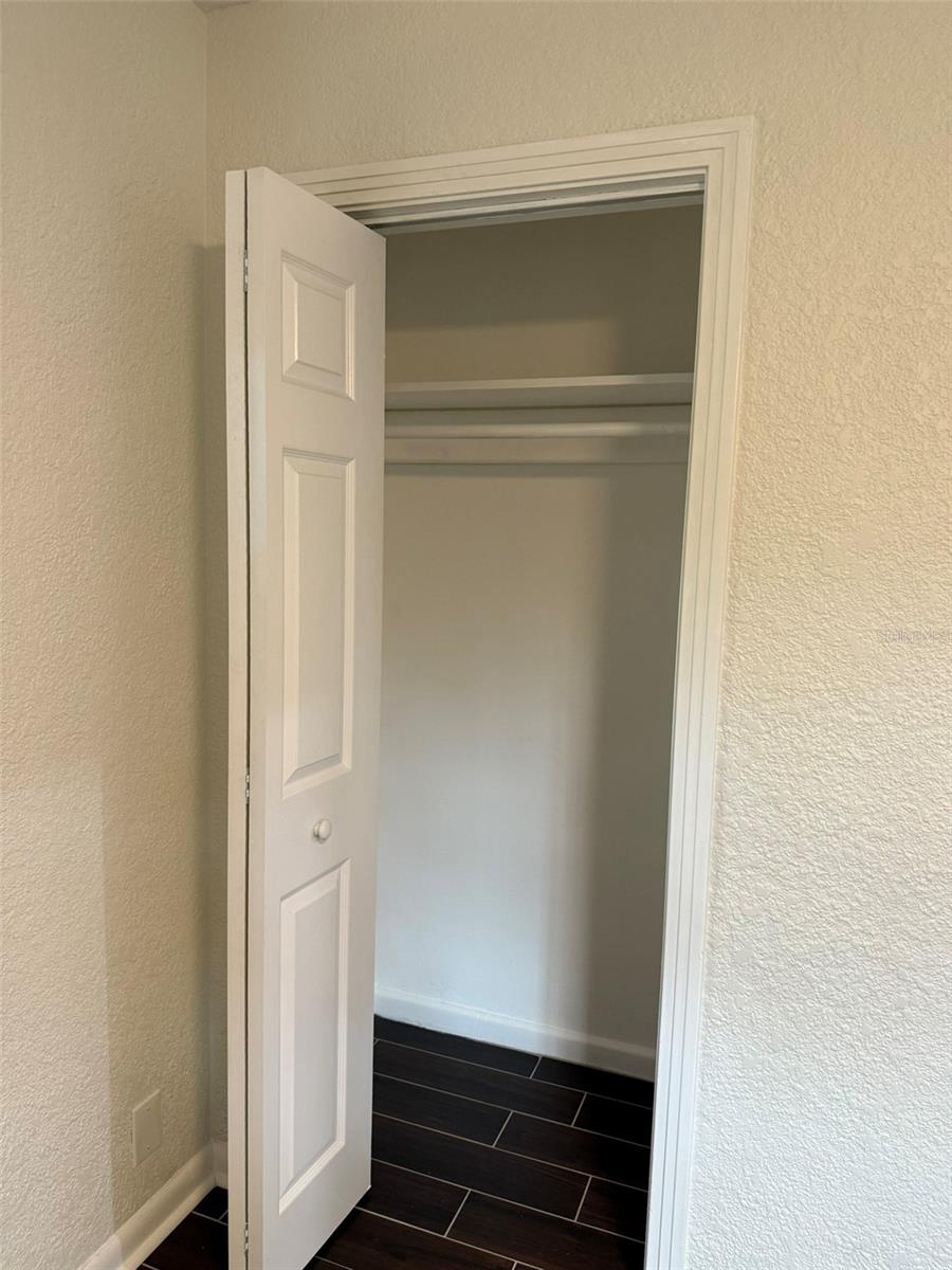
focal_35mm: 24
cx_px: 476
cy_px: 635
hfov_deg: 56.8
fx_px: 880
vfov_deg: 71.6
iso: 250
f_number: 1.78
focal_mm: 6.76
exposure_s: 1/60
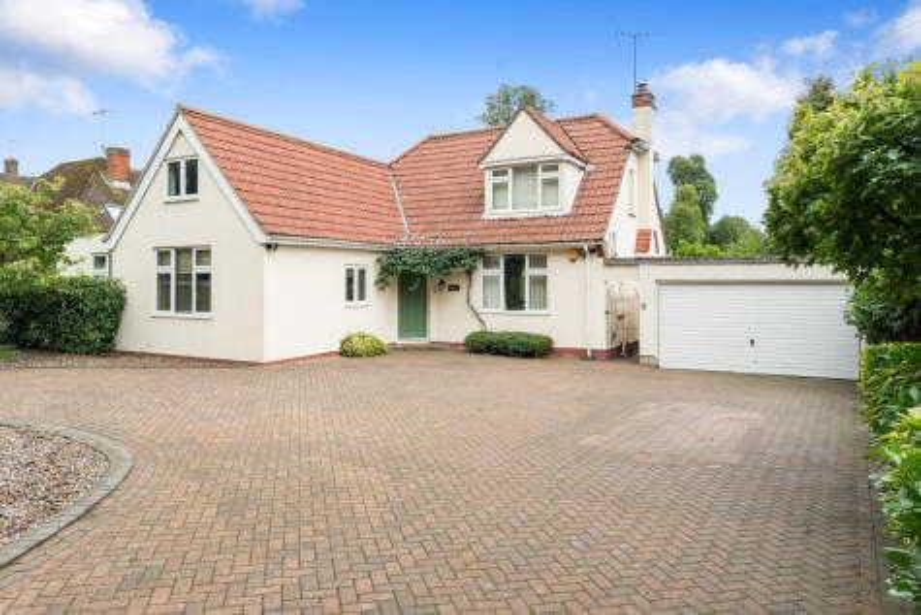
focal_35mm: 25
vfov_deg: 51.3
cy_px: 308
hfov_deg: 71.5
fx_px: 640
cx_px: 460
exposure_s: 1/60
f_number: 6.3
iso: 400
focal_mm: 25
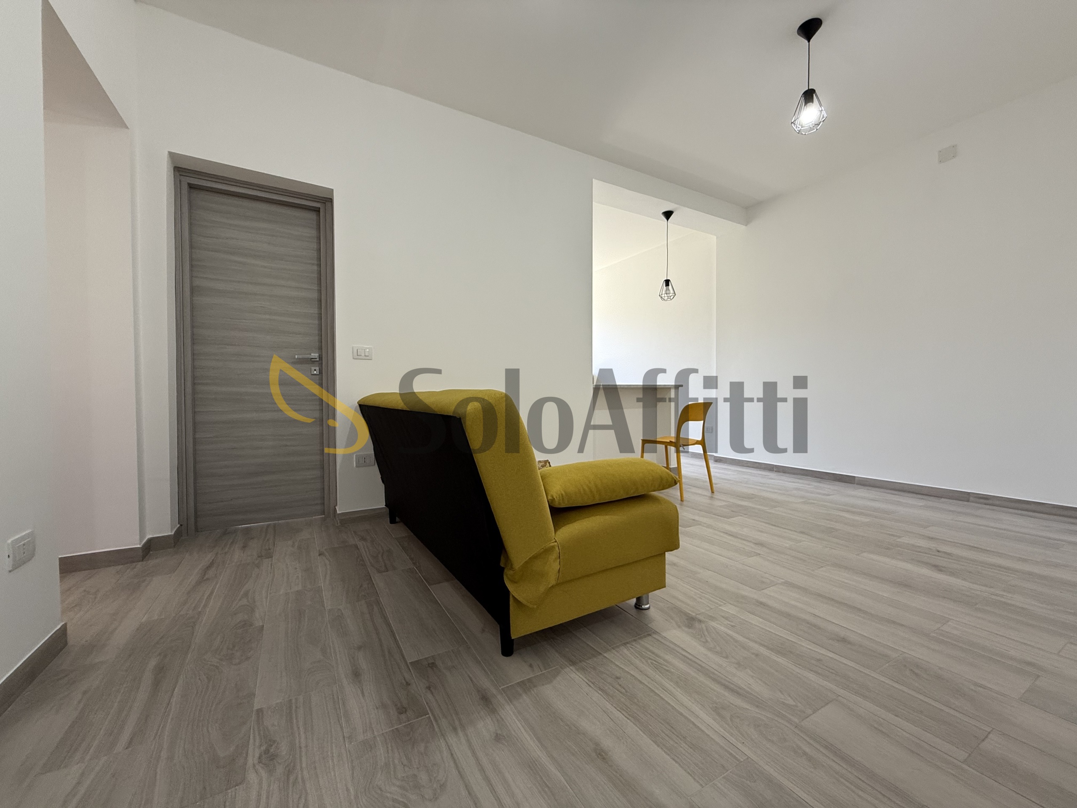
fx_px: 436
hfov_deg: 102.1
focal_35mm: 14
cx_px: 538
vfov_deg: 85.7
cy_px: 404
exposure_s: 1/99
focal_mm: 2.22
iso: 100
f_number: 2.2
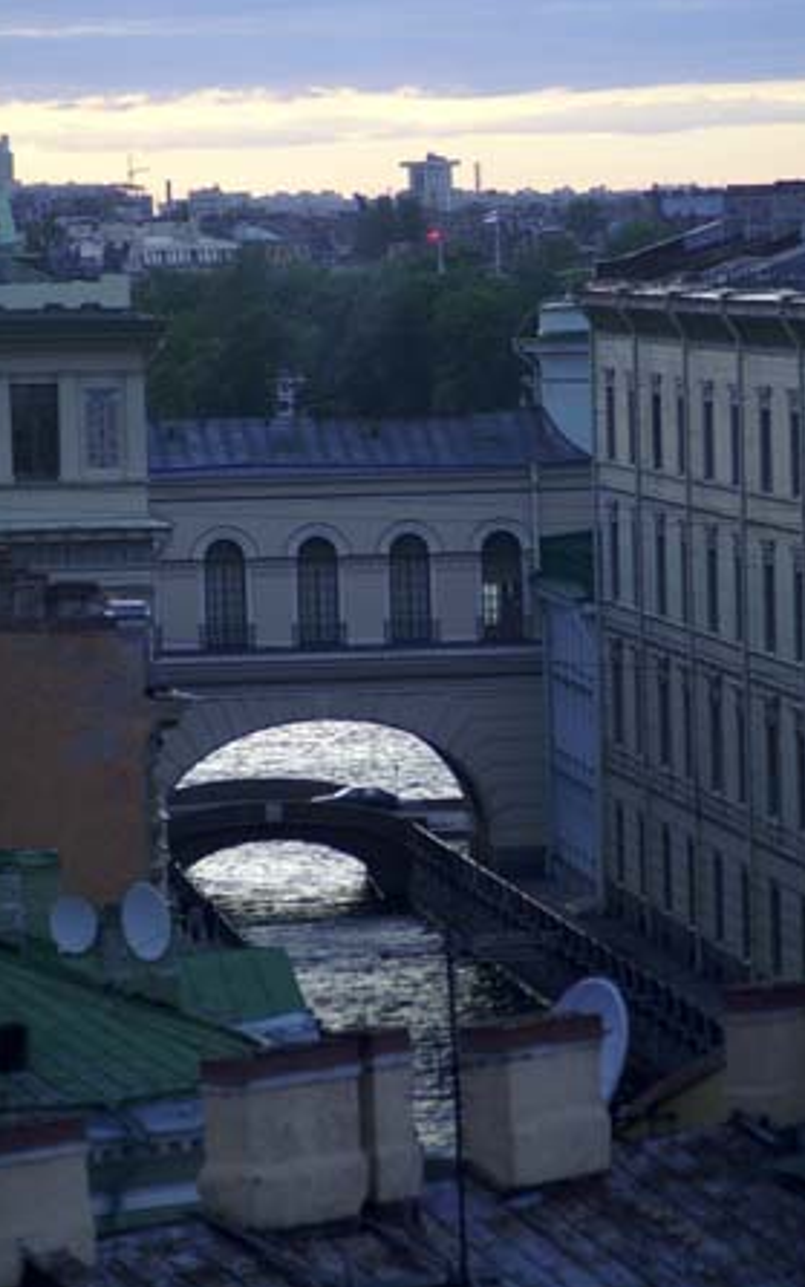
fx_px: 8103
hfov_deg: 5.7
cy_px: 641
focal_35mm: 231
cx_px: 397
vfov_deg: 9.1
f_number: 4.5
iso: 400
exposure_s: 1/45
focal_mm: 150
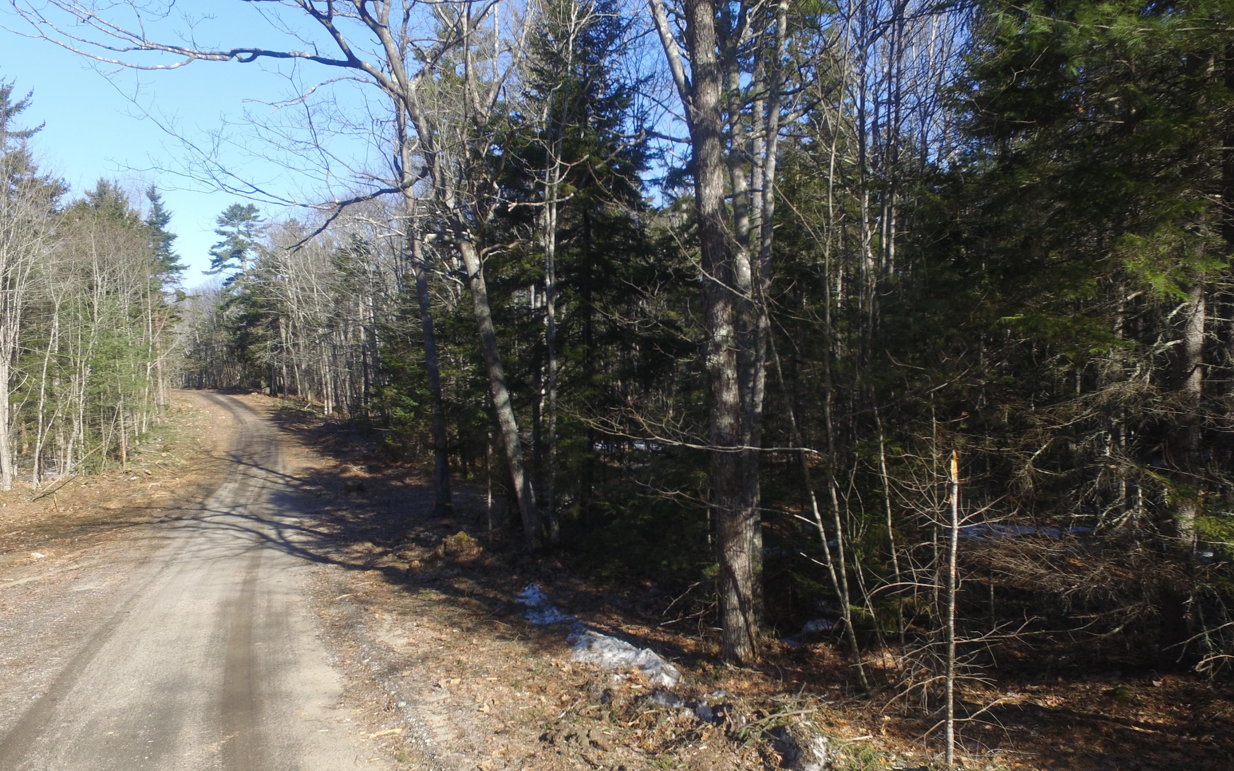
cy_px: 389
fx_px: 773
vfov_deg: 53.0
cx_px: 657
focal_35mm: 23
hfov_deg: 77.1
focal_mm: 3.61
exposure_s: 1/421
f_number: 2.8
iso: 100
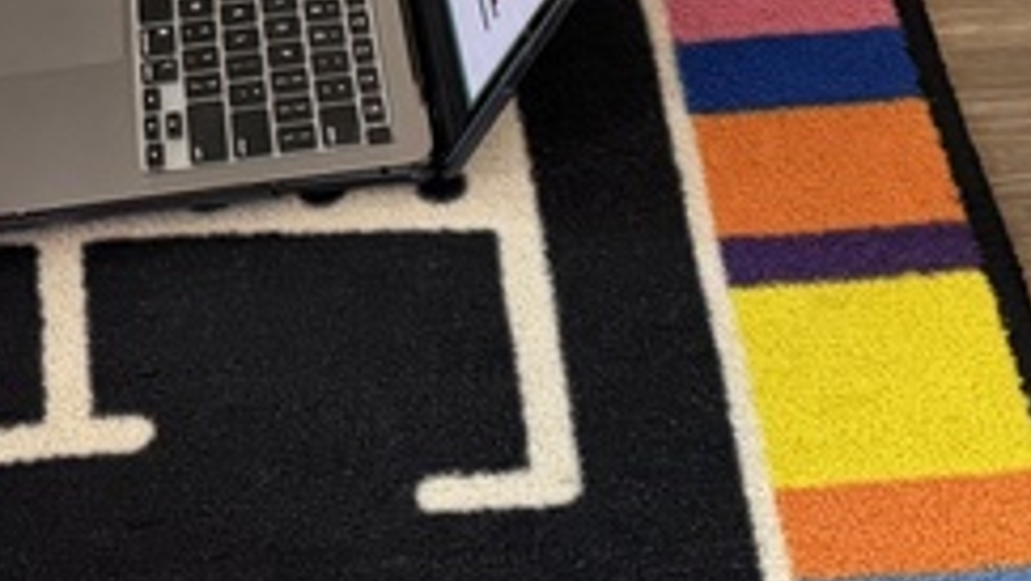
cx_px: -59
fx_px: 3009
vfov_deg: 10.1
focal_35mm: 110
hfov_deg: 18.8
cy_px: -649
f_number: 1.78
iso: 640
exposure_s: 1/60
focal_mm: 6.76
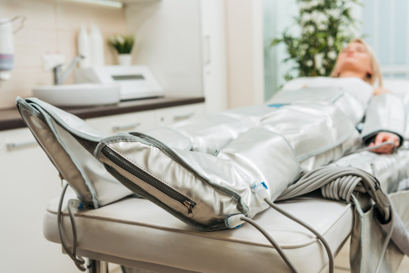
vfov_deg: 31.9
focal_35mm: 42
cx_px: 204
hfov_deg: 46.4
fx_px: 477
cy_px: 136
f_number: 4
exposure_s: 1/160
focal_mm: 42
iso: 100
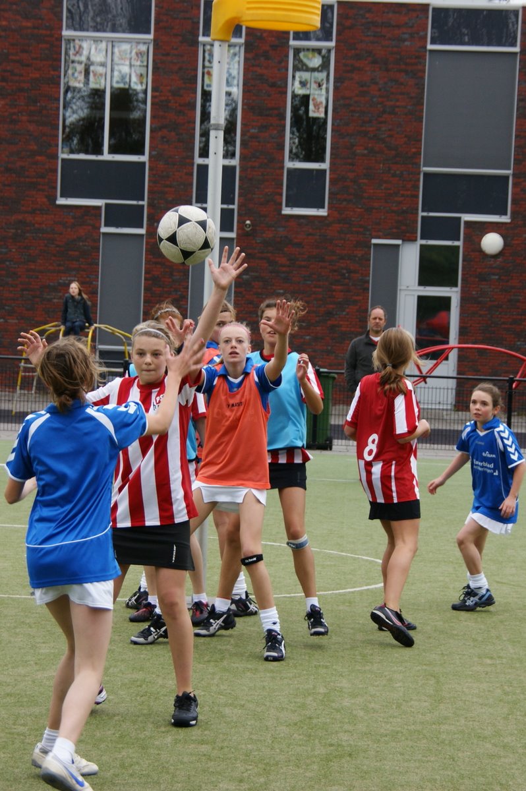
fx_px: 1646
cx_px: 263
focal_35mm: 75
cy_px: 396
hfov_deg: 18.2
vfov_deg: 27.0
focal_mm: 50
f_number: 5
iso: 160
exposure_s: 1/320
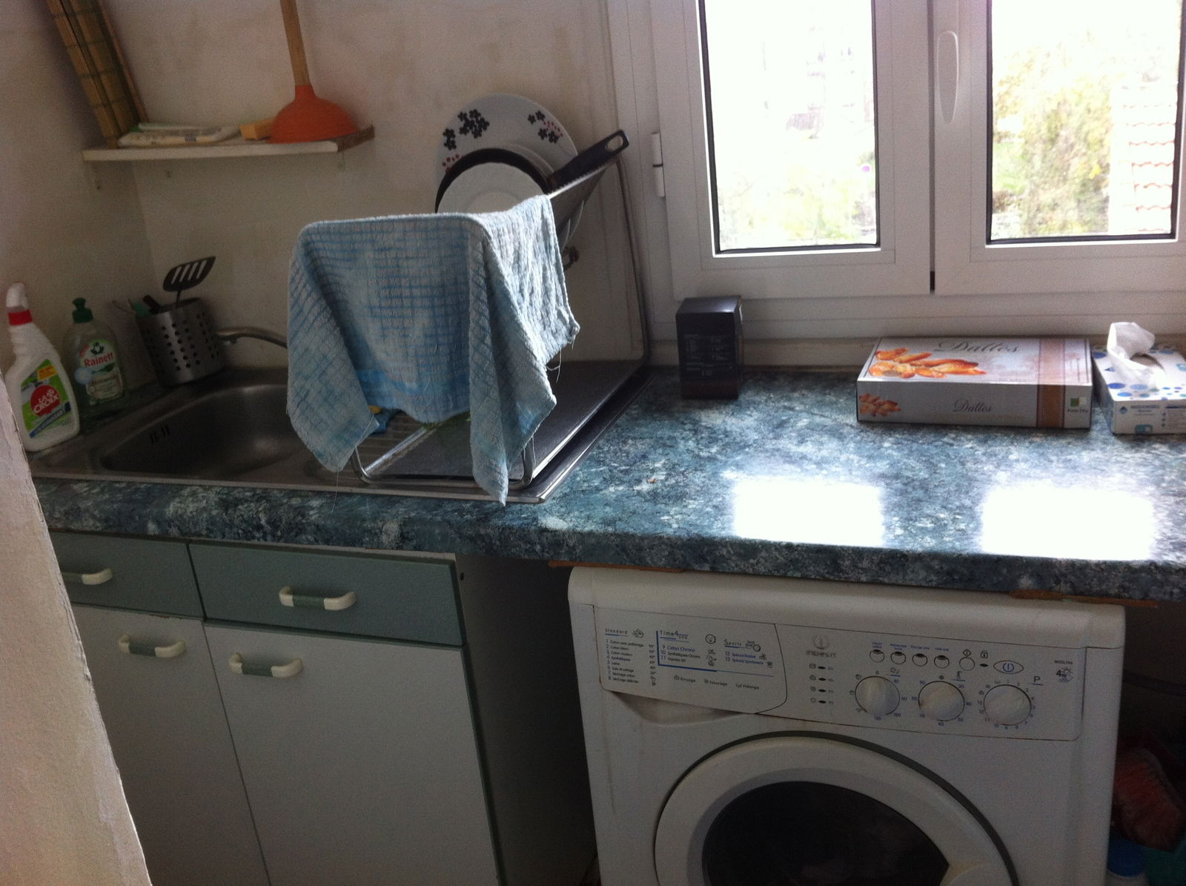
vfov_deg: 40.6
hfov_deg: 52.7
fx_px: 1197
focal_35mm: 35
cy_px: 443
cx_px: 593
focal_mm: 3.85
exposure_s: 1/15
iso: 100
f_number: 2.8
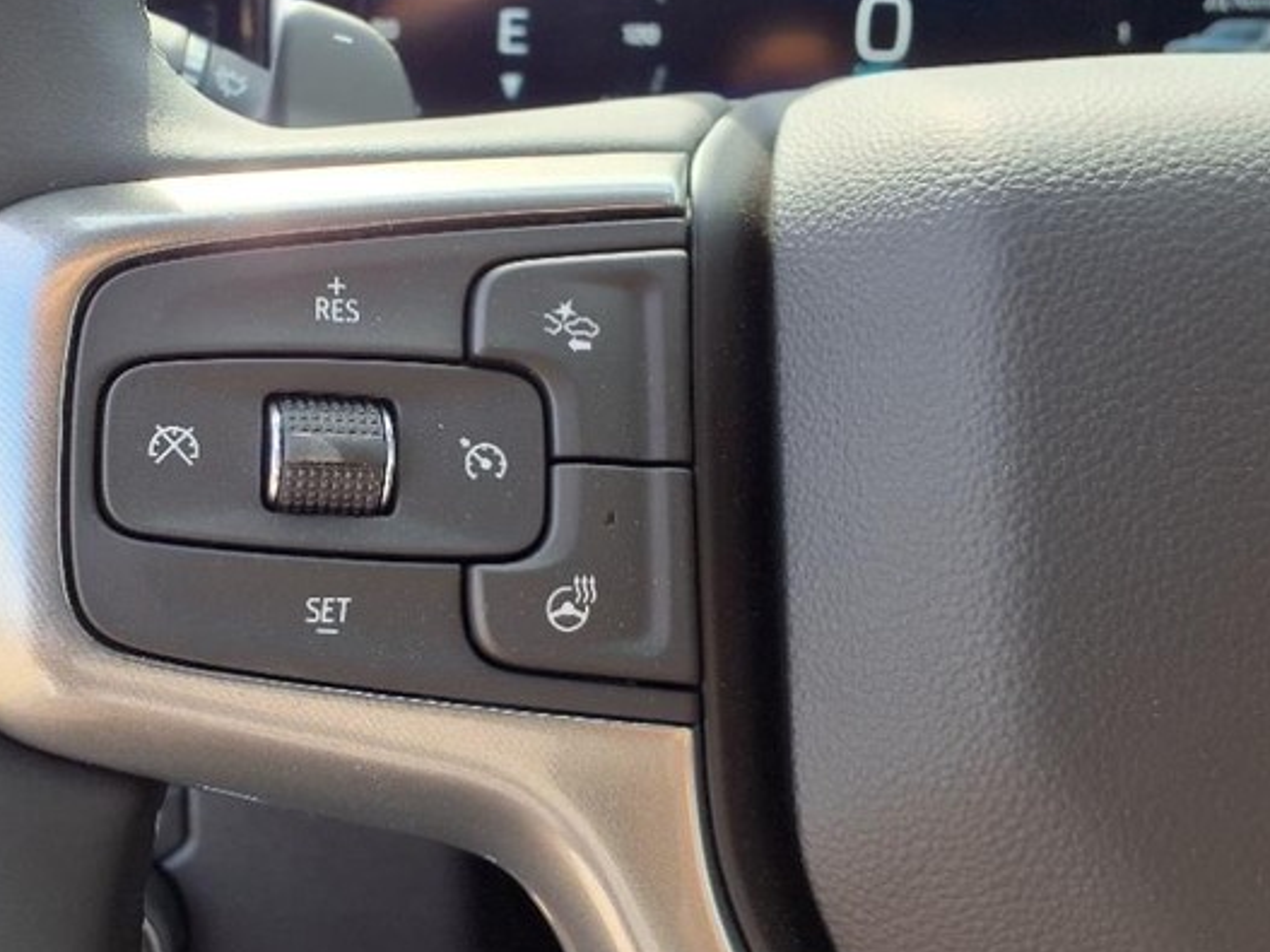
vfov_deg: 35.1
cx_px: 366
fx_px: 1504
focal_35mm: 41
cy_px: 415
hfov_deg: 44.7
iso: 40
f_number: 1.9
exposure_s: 1/135
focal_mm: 3.58
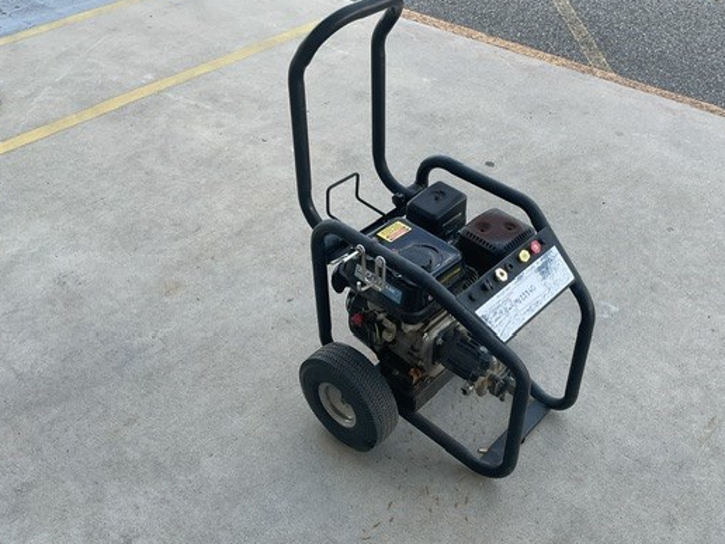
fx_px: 754
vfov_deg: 39.7
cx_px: 431
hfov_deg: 51.1
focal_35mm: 36
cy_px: 278
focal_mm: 3
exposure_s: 1/297
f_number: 1.8
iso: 16
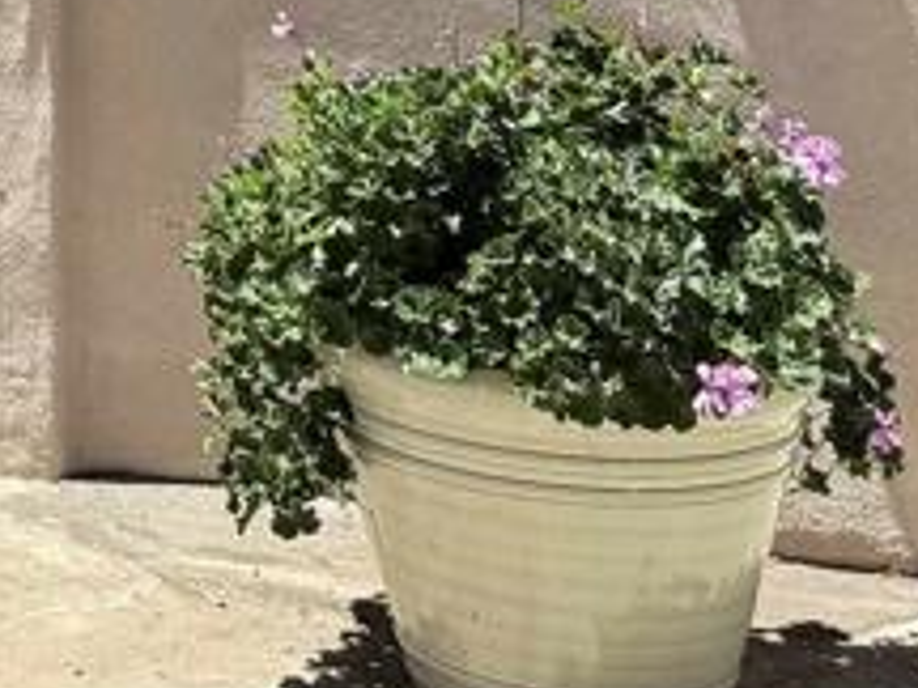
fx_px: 3023
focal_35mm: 114
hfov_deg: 14.7
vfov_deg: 11.7
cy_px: -680
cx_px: -824
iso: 80
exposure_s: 1/2169
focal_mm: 6.76
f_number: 1.78
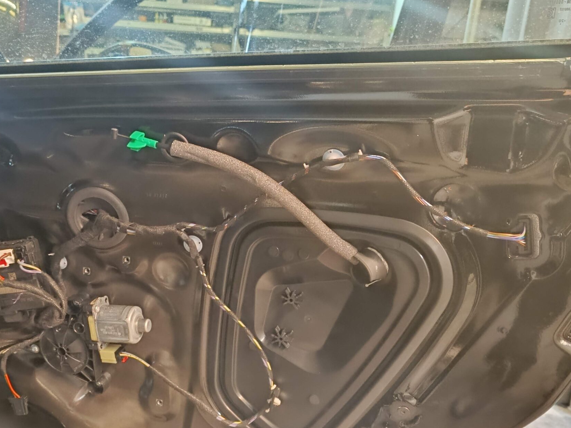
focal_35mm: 37
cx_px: 227
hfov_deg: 49.8
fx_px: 610
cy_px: 272
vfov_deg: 38.4
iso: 1495
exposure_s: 1/25
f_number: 1.88
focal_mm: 5.59
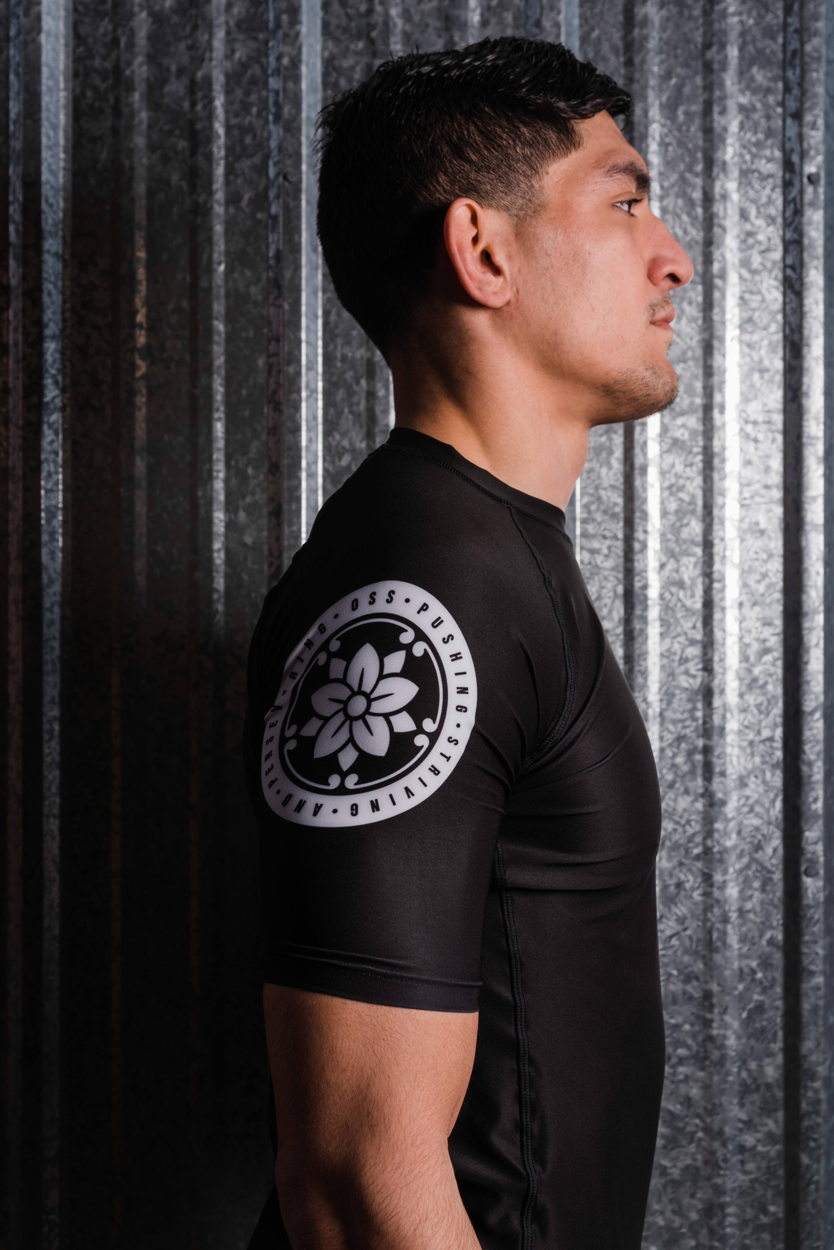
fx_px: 1909
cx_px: 417
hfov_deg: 24.6
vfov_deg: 36.2
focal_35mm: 55
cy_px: 625
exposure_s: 1/200
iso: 100
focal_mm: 55
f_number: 10
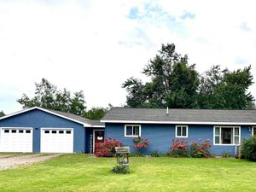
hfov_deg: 45.6
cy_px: 134
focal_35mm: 40
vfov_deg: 35.5
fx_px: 296
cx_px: 183
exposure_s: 1/7353
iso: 80
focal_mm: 6.76
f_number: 1.78
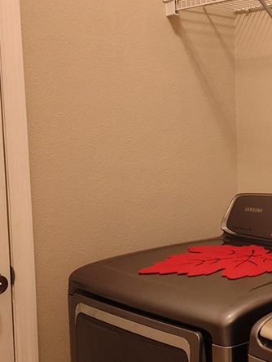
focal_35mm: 62
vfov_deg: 31.2
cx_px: 269
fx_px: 649
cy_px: 193
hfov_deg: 22.8
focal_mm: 5.56
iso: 1194
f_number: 1.8
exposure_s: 1/60
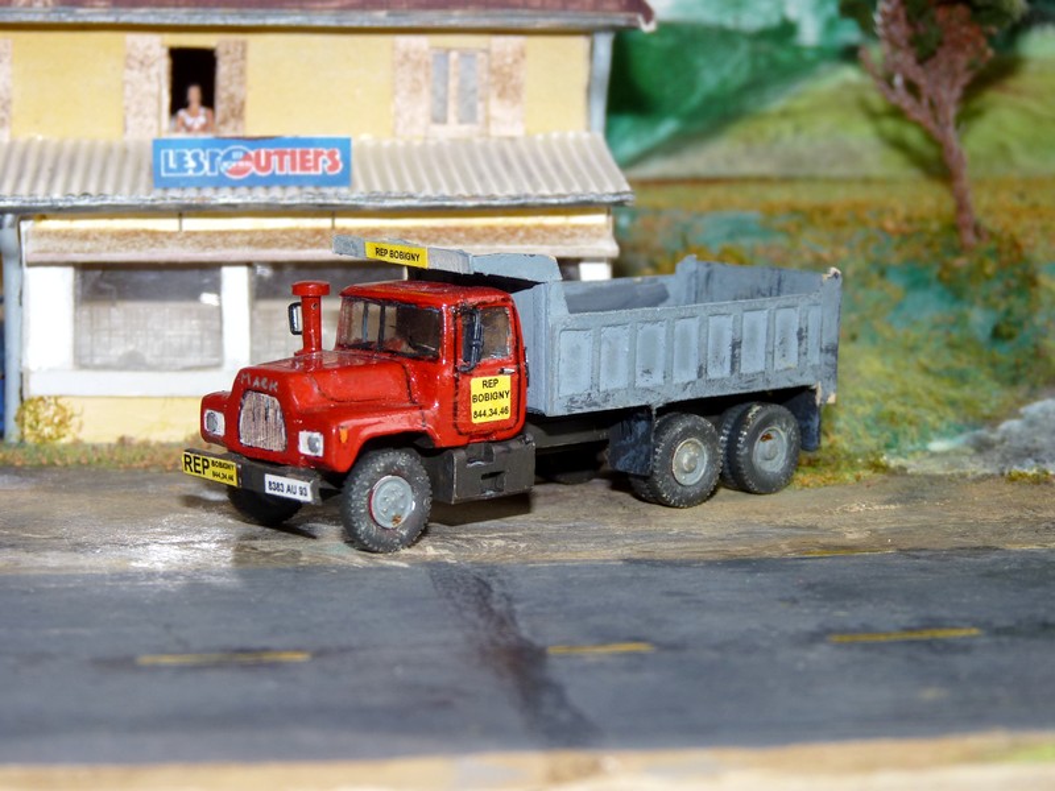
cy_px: 396
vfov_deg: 16.2
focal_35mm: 91
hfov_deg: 21.5
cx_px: 528
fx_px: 2773
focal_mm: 16.1
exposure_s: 1/40
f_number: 3.4
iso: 100
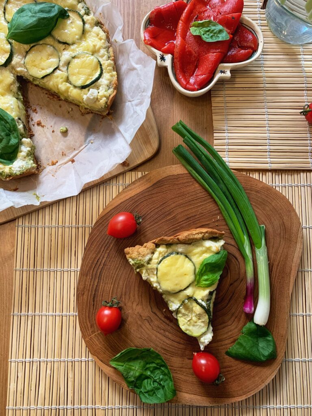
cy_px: 208
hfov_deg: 53.1
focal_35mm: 26
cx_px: 156
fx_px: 312
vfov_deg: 67.3
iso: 100
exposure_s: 1/121
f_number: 1.8
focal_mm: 4.25
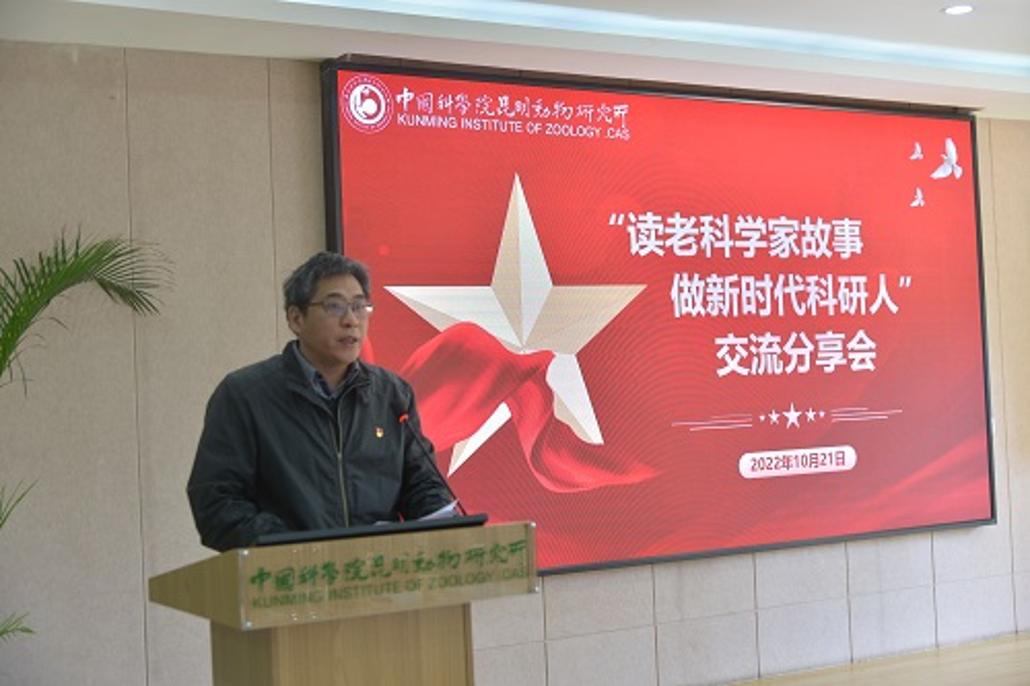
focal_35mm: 52
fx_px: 1487
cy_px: 343
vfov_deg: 26.0
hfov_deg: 38.2
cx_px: 515
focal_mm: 52
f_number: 4
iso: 250
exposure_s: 1/60
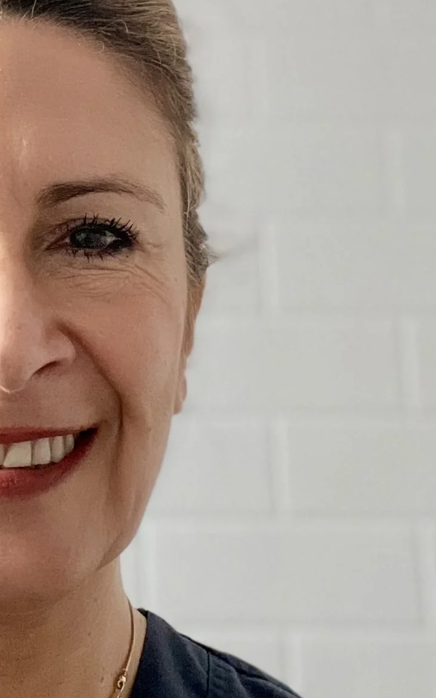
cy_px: 218
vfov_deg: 29.1
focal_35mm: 70
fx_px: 1331
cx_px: -49
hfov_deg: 17.9
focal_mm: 2.71
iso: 400
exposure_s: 1/53
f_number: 2.2
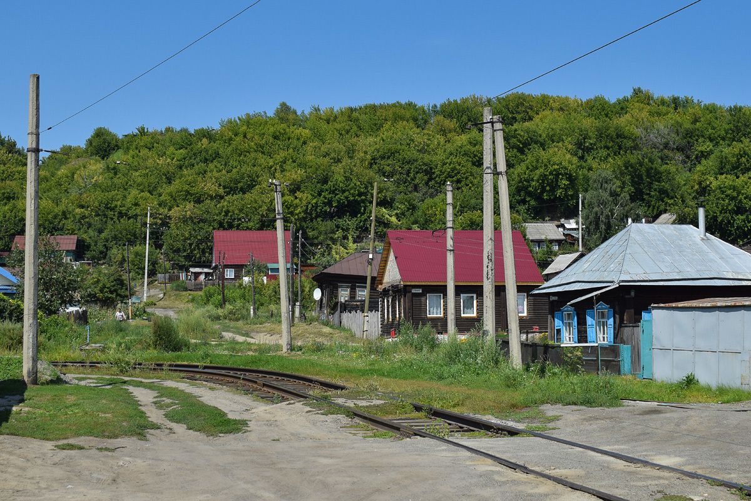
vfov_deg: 29.9
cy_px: 250
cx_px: 376
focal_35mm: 45
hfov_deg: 43.6
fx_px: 939
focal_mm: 30
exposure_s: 1/1000
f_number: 7.1
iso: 200
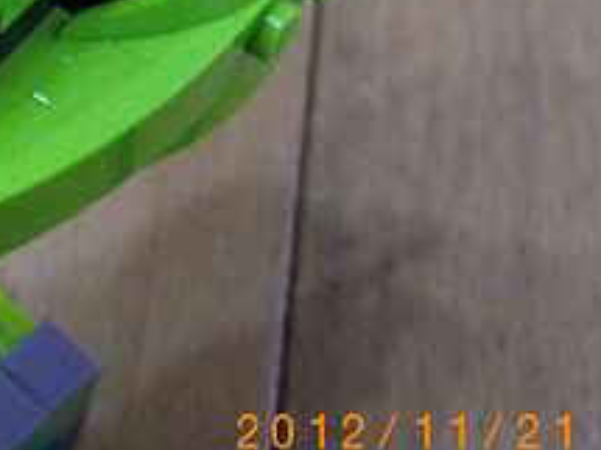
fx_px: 2117
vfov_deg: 11.9
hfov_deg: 15.5
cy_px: -81
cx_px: -145
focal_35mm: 122
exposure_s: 1/10
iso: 400
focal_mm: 7.3
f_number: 3.9
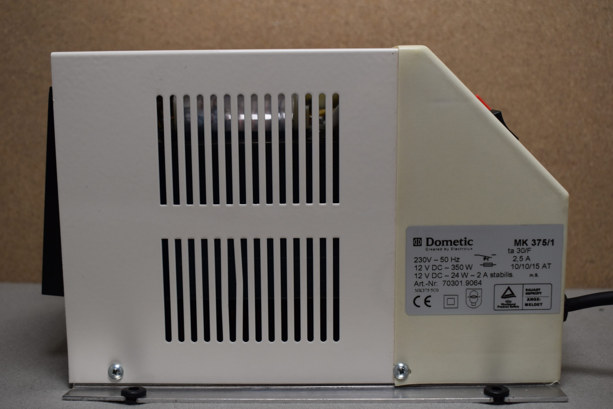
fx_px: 766
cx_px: 306
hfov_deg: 43.6
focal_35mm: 45
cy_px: 204
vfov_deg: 29.9
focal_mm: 30
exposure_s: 1/125
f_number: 5.6
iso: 280
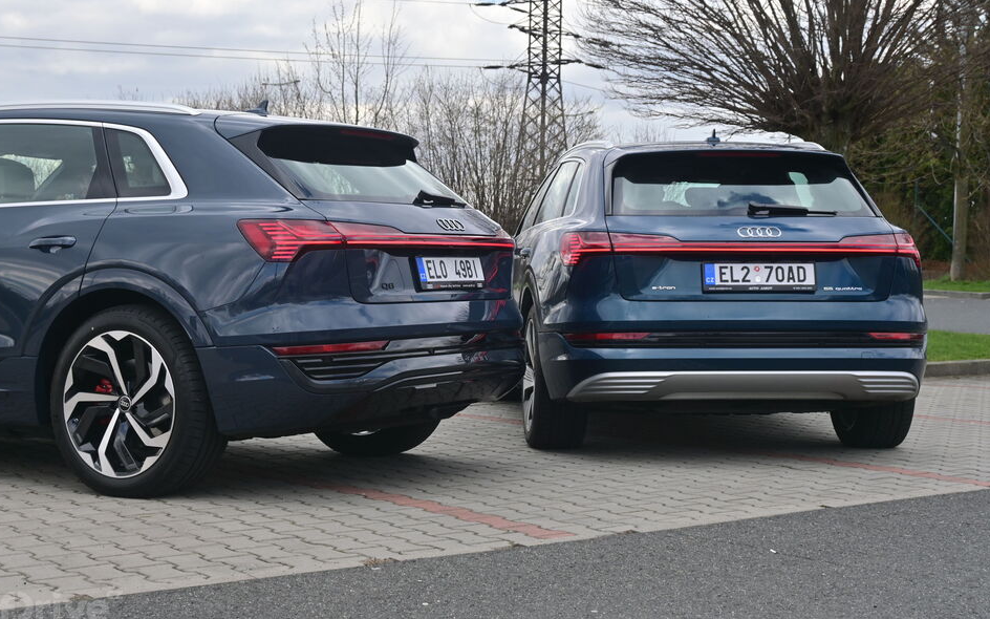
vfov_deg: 22.5
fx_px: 1552
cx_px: 491
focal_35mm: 58
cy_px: 301
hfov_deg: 35.4
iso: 100
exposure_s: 1/200
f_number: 7.1
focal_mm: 37
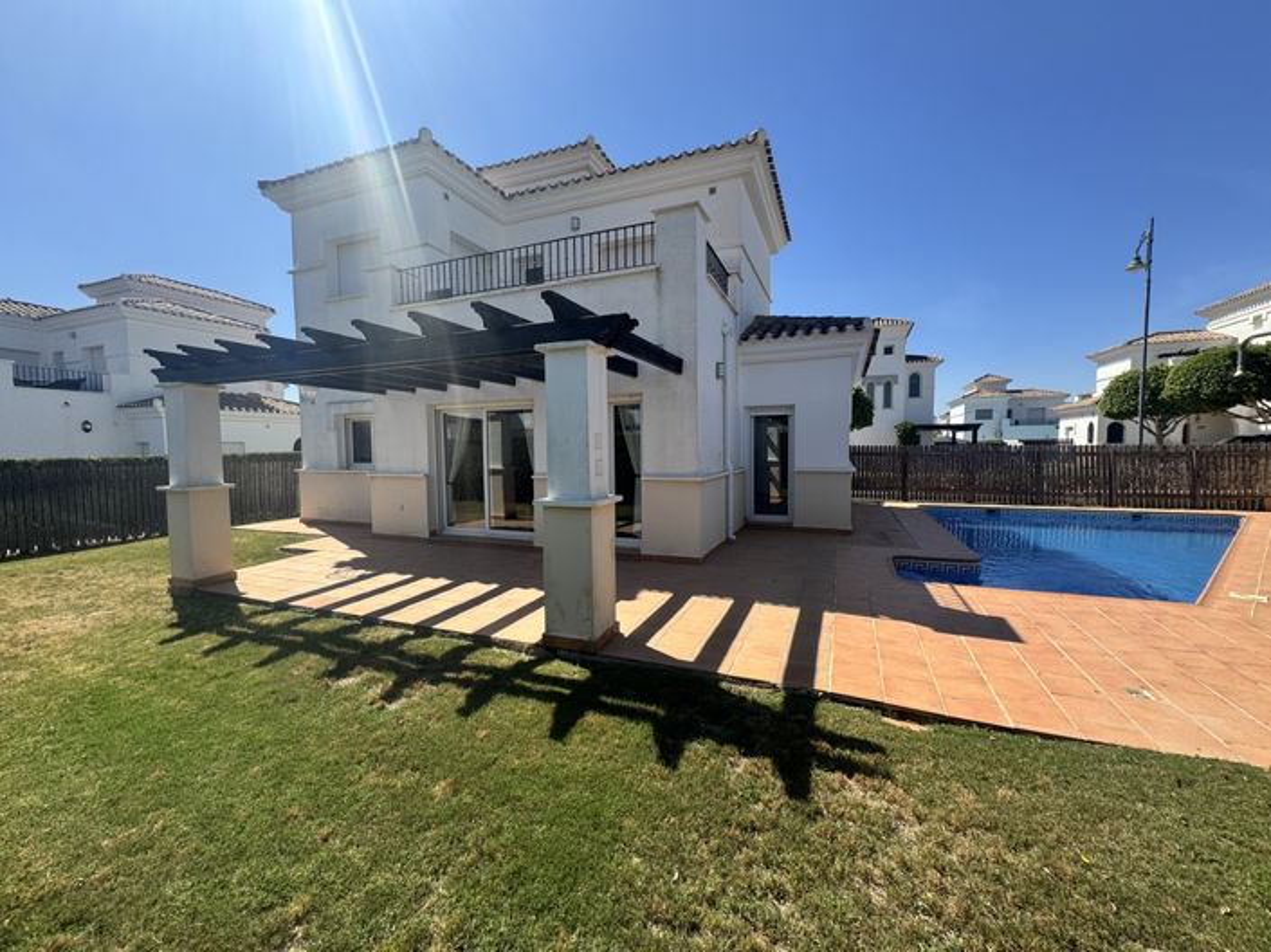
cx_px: 636
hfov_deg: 102.1
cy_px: 476
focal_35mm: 14
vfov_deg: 85.6
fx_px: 514
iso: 50
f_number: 2.2
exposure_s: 1/1449
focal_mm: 2.22
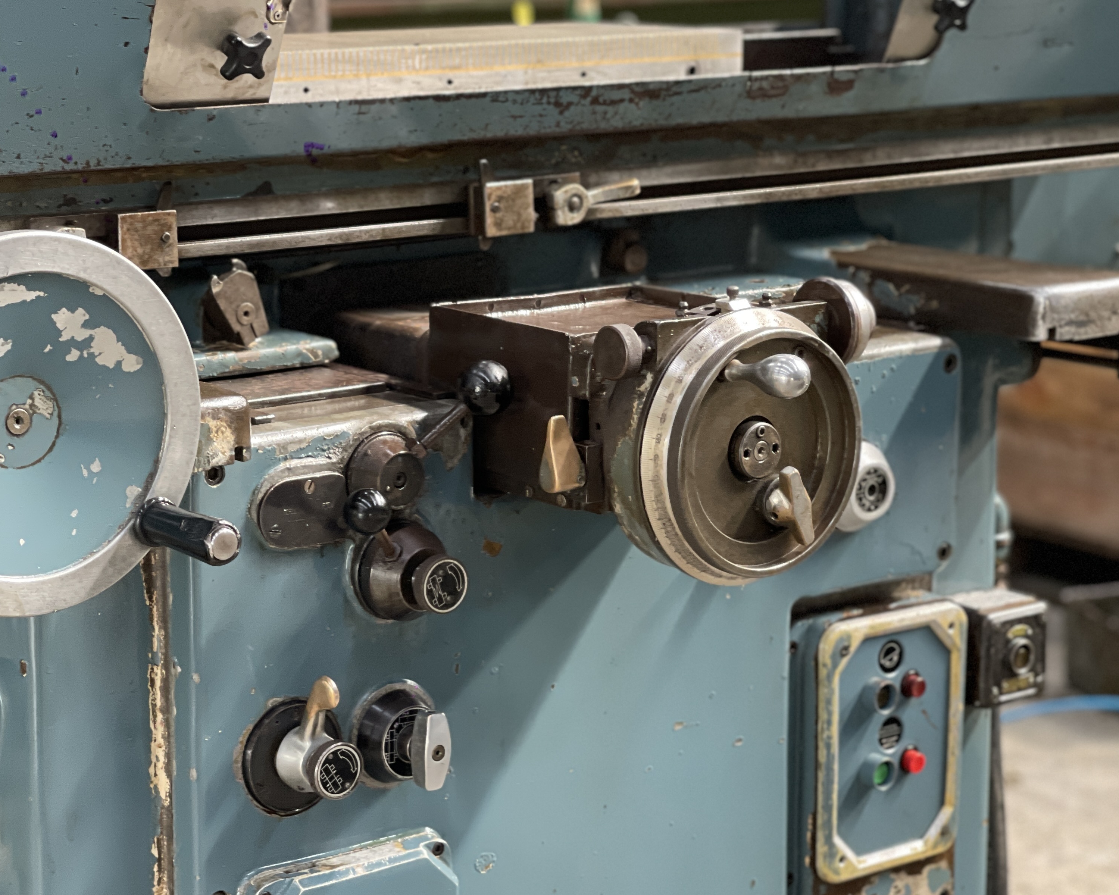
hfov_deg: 22.7
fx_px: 2782
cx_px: 493
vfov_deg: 18.3
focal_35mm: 84
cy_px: 499
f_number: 2.2
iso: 250
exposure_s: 1/71
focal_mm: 7.5
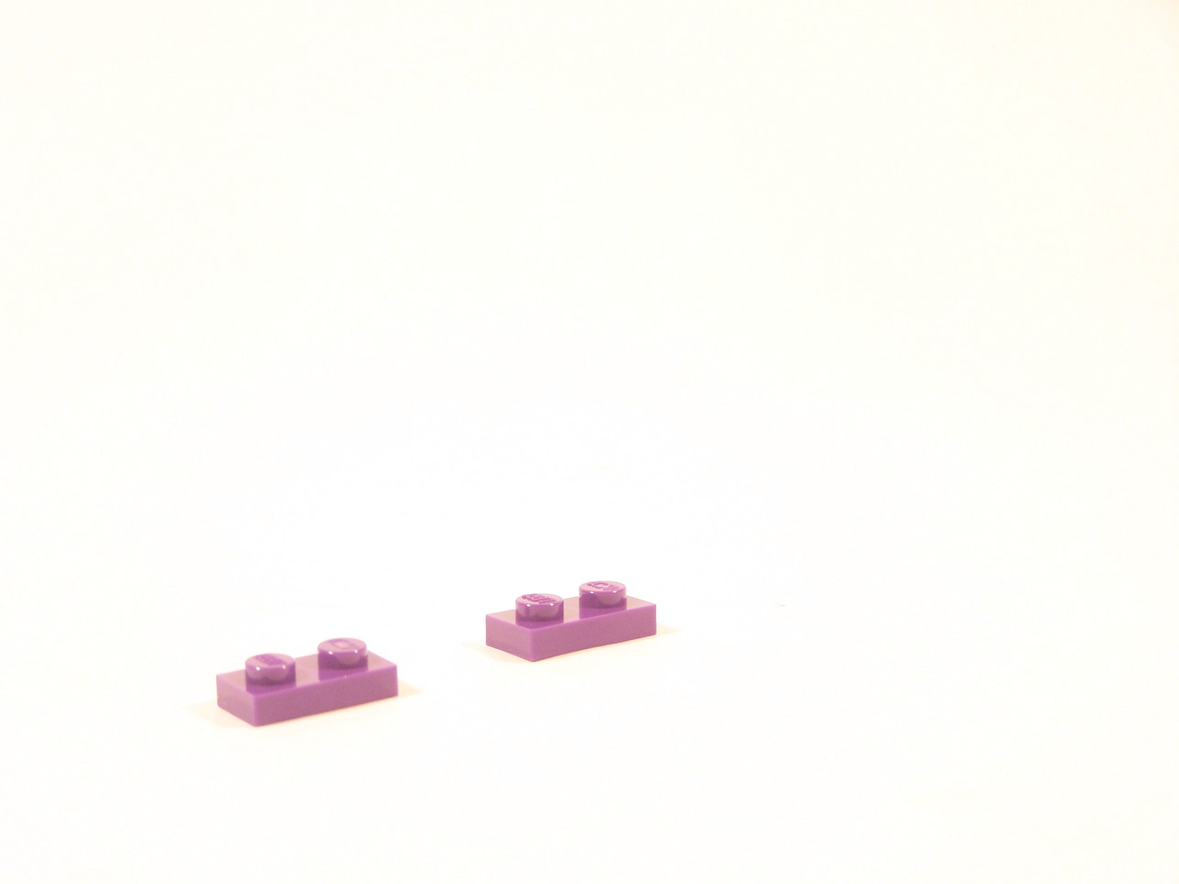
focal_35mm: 105
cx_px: 590
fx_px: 3576
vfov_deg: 14.1
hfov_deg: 18.7
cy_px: 442
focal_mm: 17.5
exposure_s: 1/15
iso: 100
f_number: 3.2
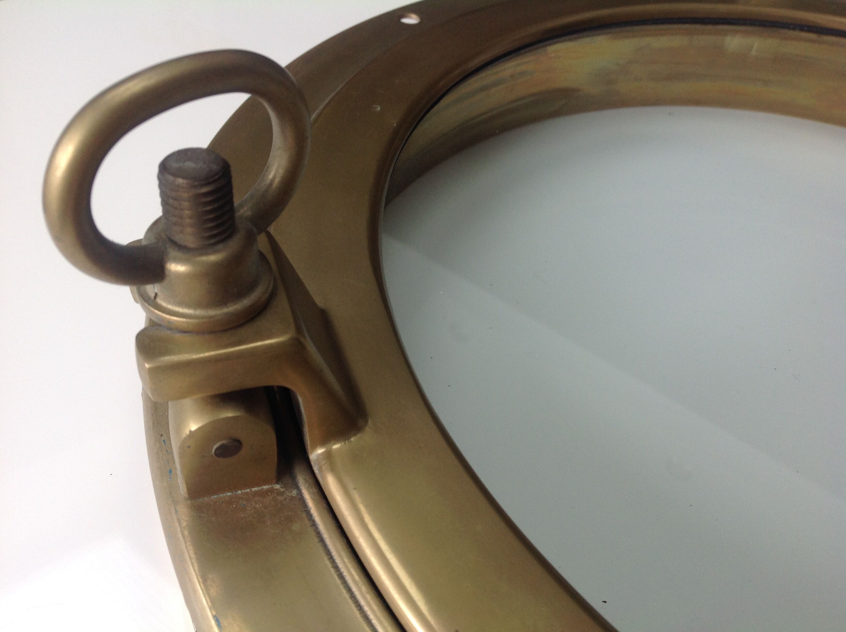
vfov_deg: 40.6
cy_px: 316
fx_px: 854
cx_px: 423
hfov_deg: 52.7
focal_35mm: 35
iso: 64
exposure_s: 1/120
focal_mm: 4.28
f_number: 2.4
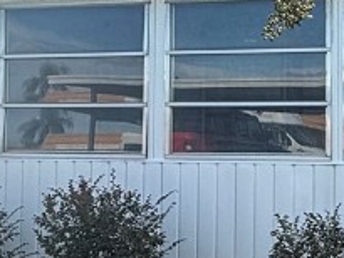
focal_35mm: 70
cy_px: 149
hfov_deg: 25.1
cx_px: 411
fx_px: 696
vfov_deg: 21.0
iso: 64
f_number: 2.2
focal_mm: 2.22
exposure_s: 1/742
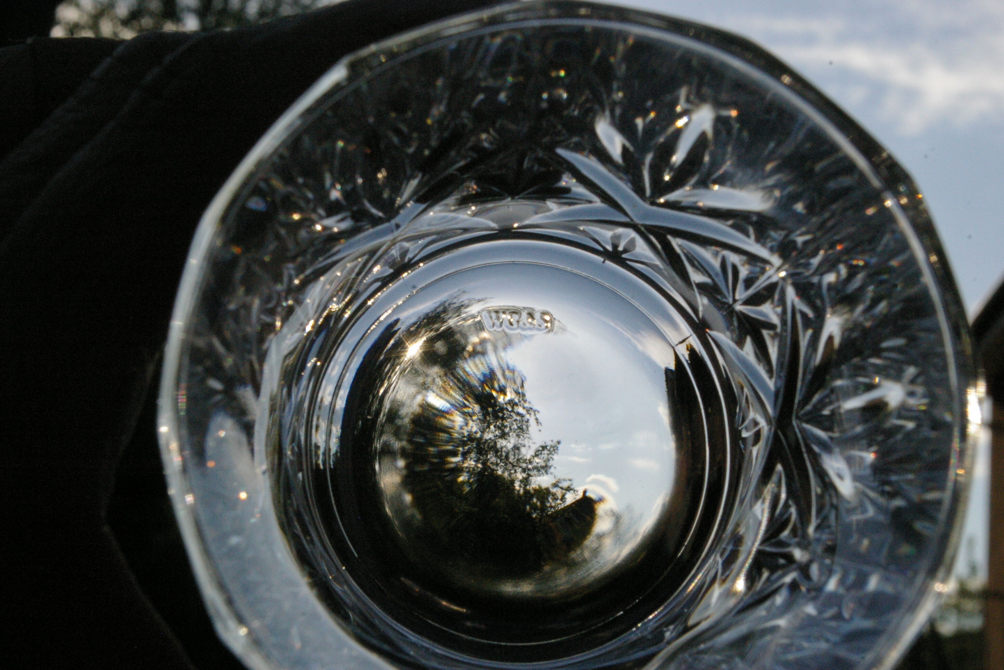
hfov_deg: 48.5
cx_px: 512
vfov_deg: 33.4
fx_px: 1116
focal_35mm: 40
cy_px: 334
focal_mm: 26
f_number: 16
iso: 1600
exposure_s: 1/1000
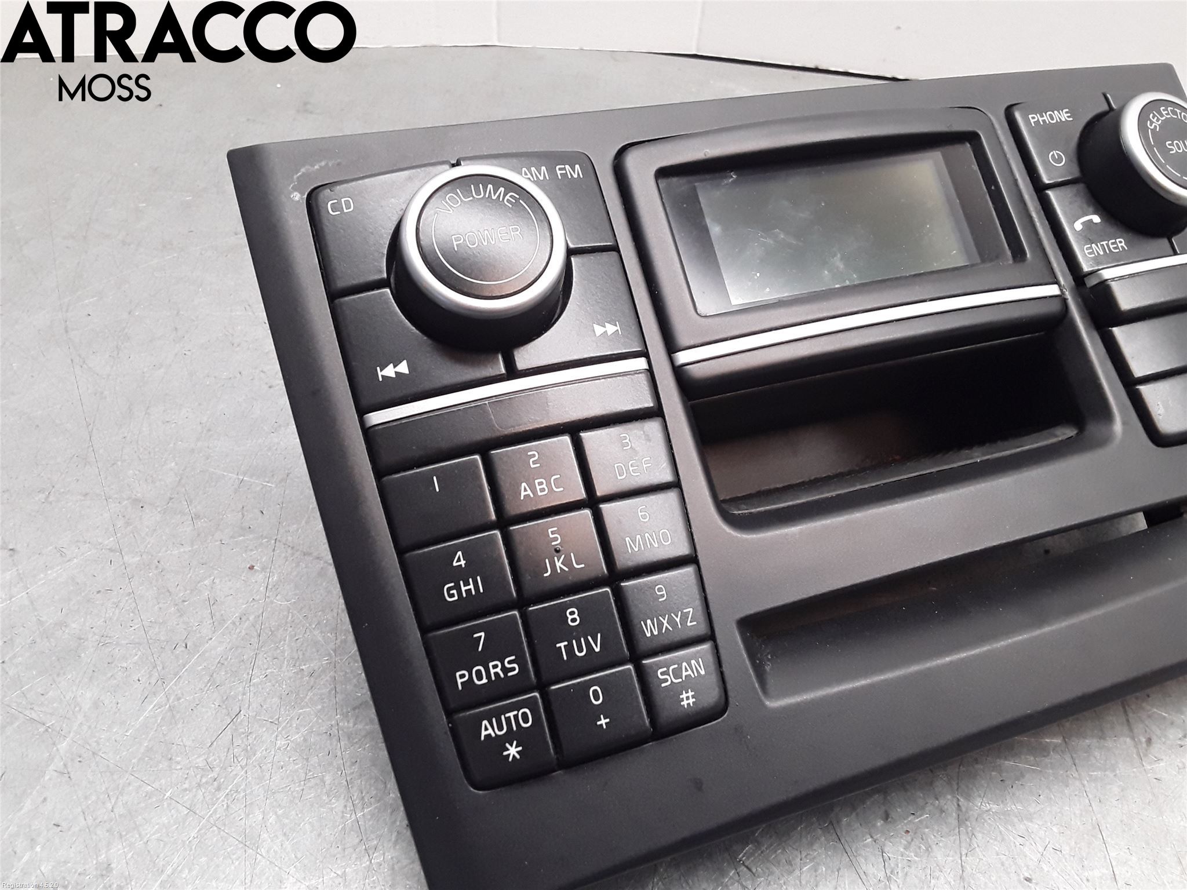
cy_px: 445
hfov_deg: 63.4
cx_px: 594
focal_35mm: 28
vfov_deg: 49.7
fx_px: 960
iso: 100
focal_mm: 2.91
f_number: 1.9
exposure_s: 1/100
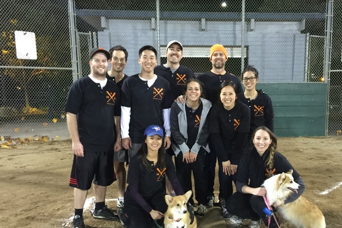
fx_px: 370
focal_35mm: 39
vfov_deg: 34.0
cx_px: 206
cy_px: 141
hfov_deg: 49.3
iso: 100
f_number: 2.2
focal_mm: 4.15
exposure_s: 1/4
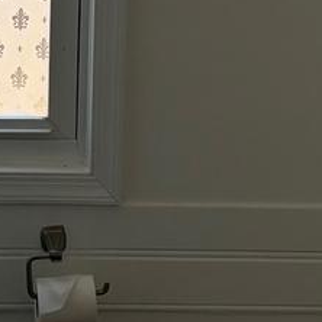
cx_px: 61
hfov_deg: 11.7
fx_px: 1568
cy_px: -129
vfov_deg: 11.3
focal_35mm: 149
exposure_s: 1/226
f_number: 1.6
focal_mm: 5.96
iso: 125
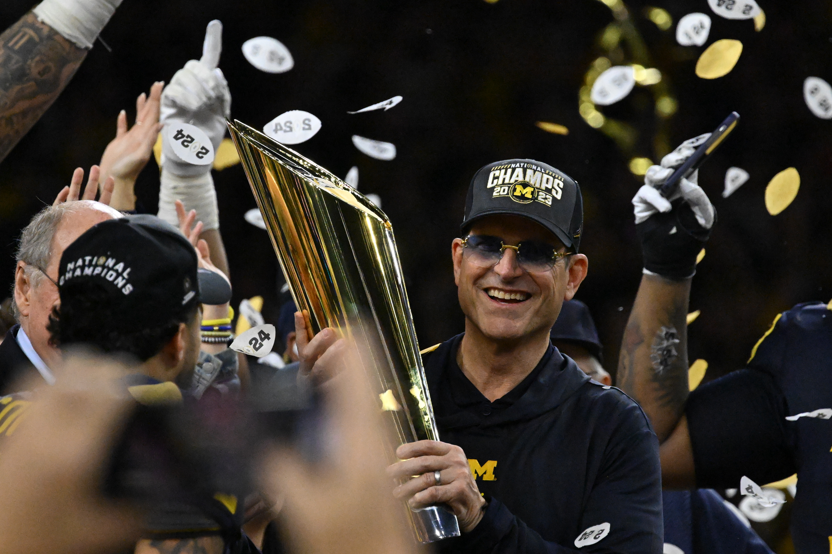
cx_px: 416
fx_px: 12176
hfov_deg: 3.9
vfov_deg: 2.6
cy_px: 280
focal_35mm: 527
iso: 11400
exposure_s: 1/2500
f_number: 5.6
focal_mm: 340
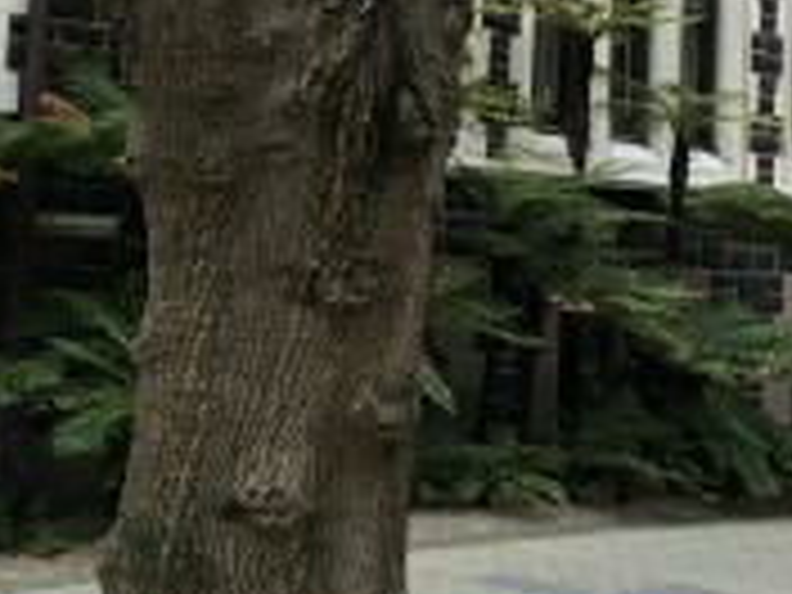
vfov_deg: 14.6
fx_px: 2265
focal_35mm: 99
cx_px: 432
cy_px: -54
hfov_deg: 19.8
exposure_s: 1/100
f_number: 2.2
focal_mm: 4.15
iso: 25
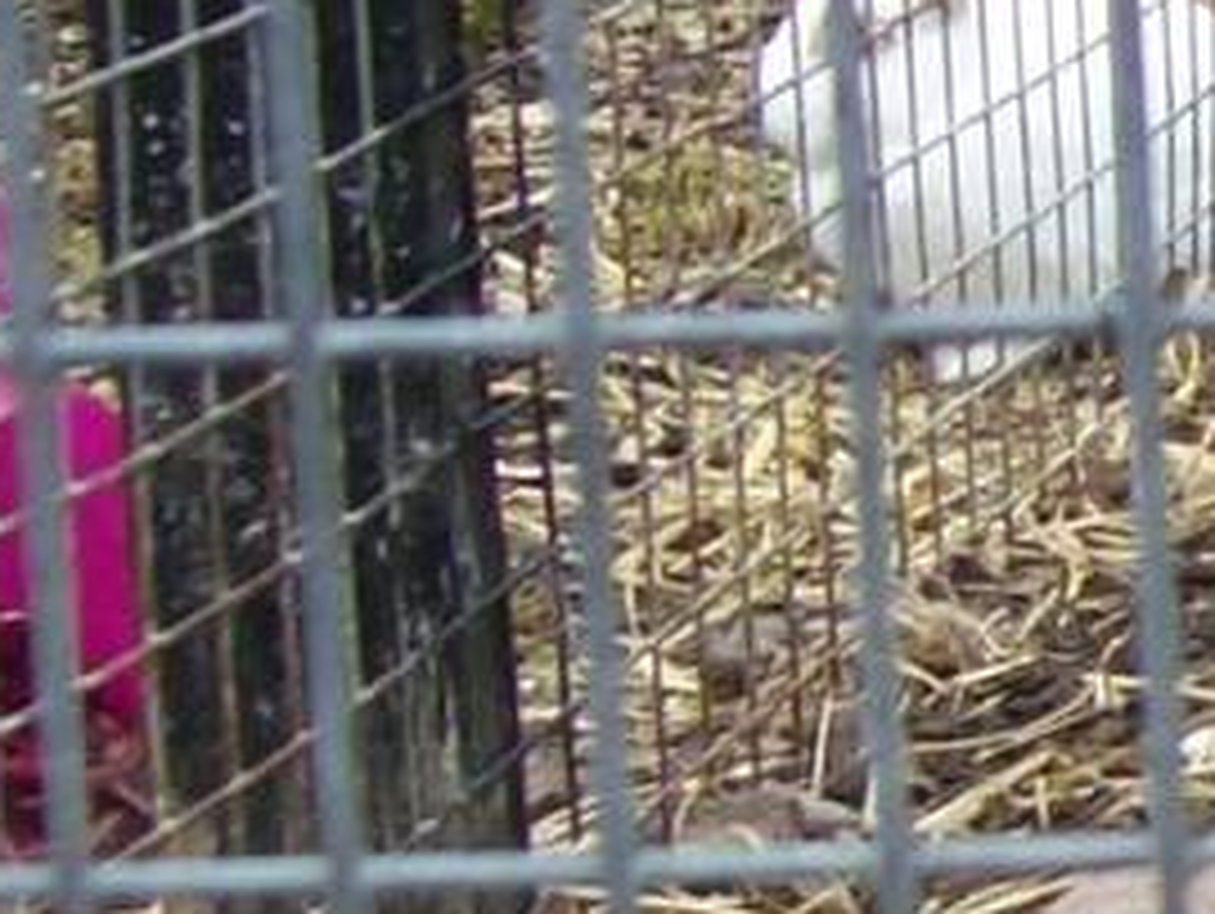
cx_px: 2894
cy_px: 387
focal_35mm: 213
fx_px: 7483
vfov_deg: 7.0
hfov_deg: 8.5
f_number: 2.7
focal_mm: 6
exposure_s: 1/160
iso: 80
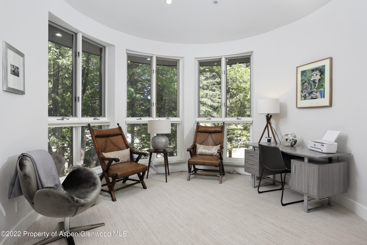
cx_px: 184
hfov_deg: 86.9
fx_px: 194
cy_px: 122
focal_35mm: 19
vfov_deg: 64.6
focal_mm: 19
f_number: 7.1
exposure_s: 1/80
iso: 320
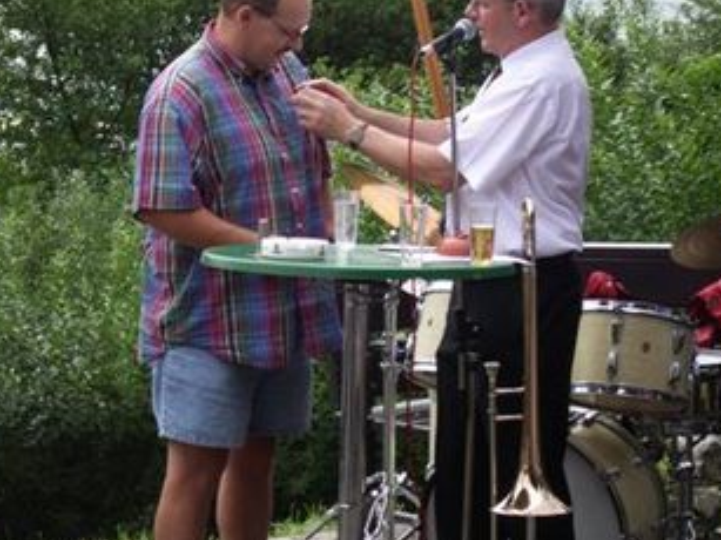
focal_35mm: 137
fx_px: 2852
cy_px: 232
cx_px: 324
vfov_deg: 10.8
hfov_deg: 14.4
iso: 80
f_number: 4.8
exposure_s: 1/125
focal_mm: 17.4
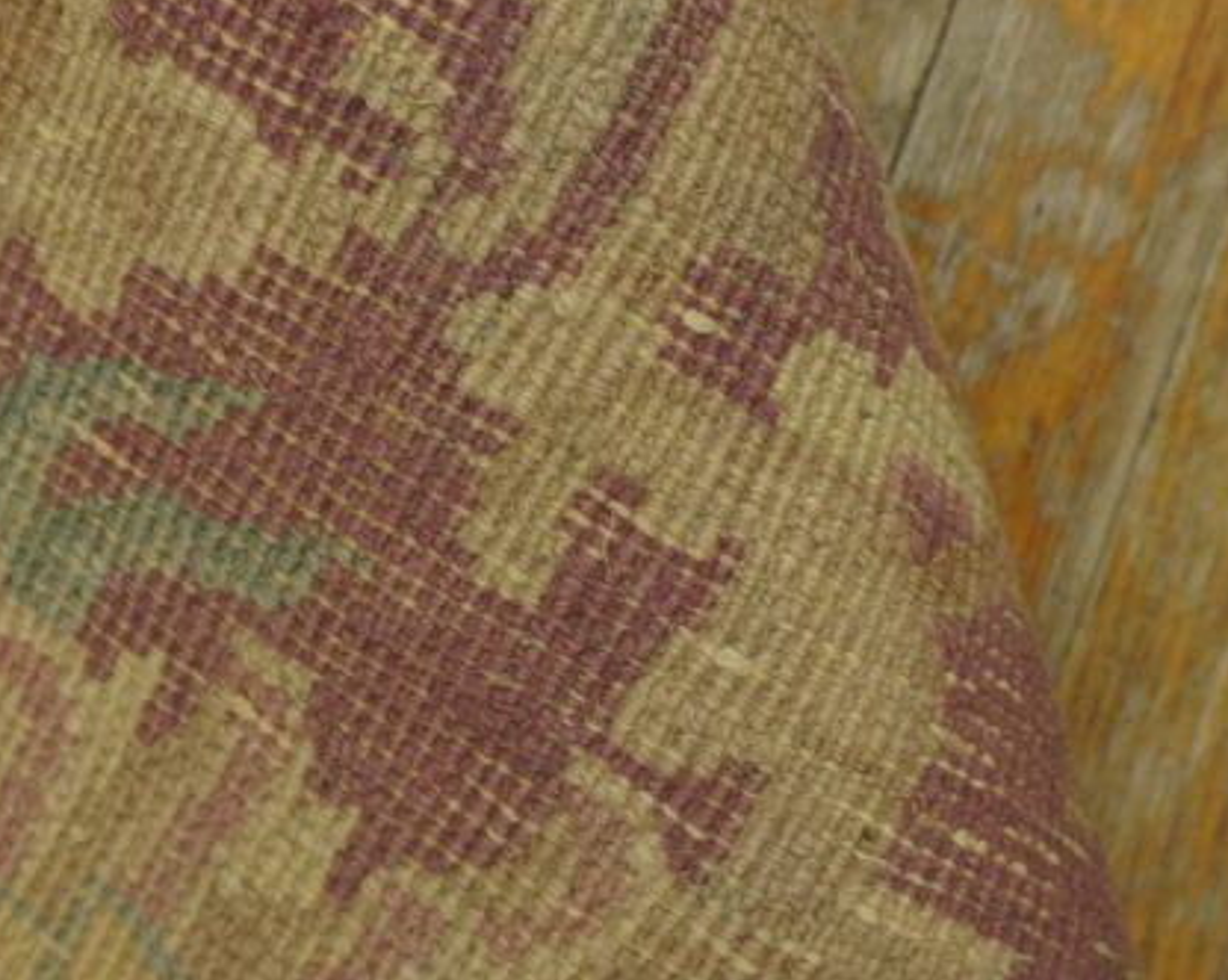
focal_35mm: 55
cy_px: 332
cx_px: 472
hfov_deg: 34.0
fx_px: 1997
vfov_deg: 27.4
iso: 800
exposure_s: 1/60
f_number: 4
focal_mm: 18
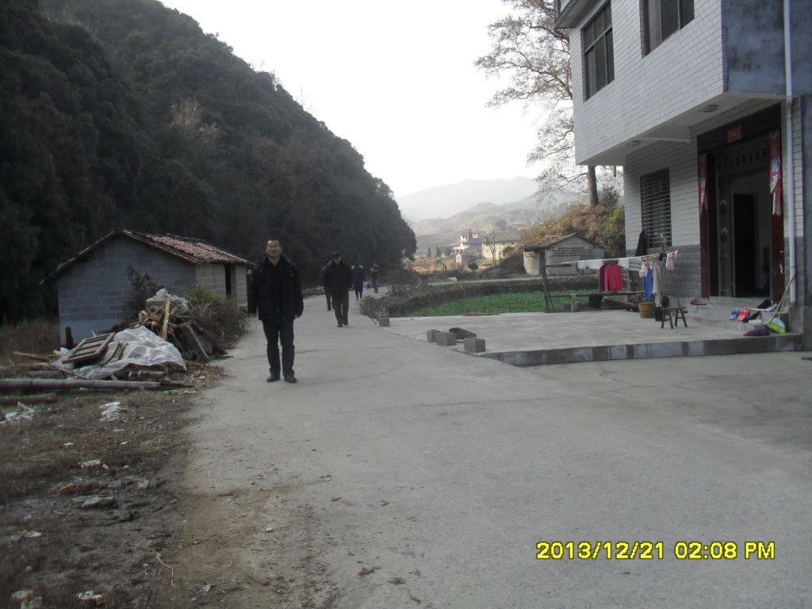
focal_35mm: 35
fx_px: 821
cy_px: 304
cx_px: 406
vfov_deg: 40.7
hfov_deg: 52.6
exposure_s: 1/350
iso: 100
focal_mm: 6.3
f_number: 3.2
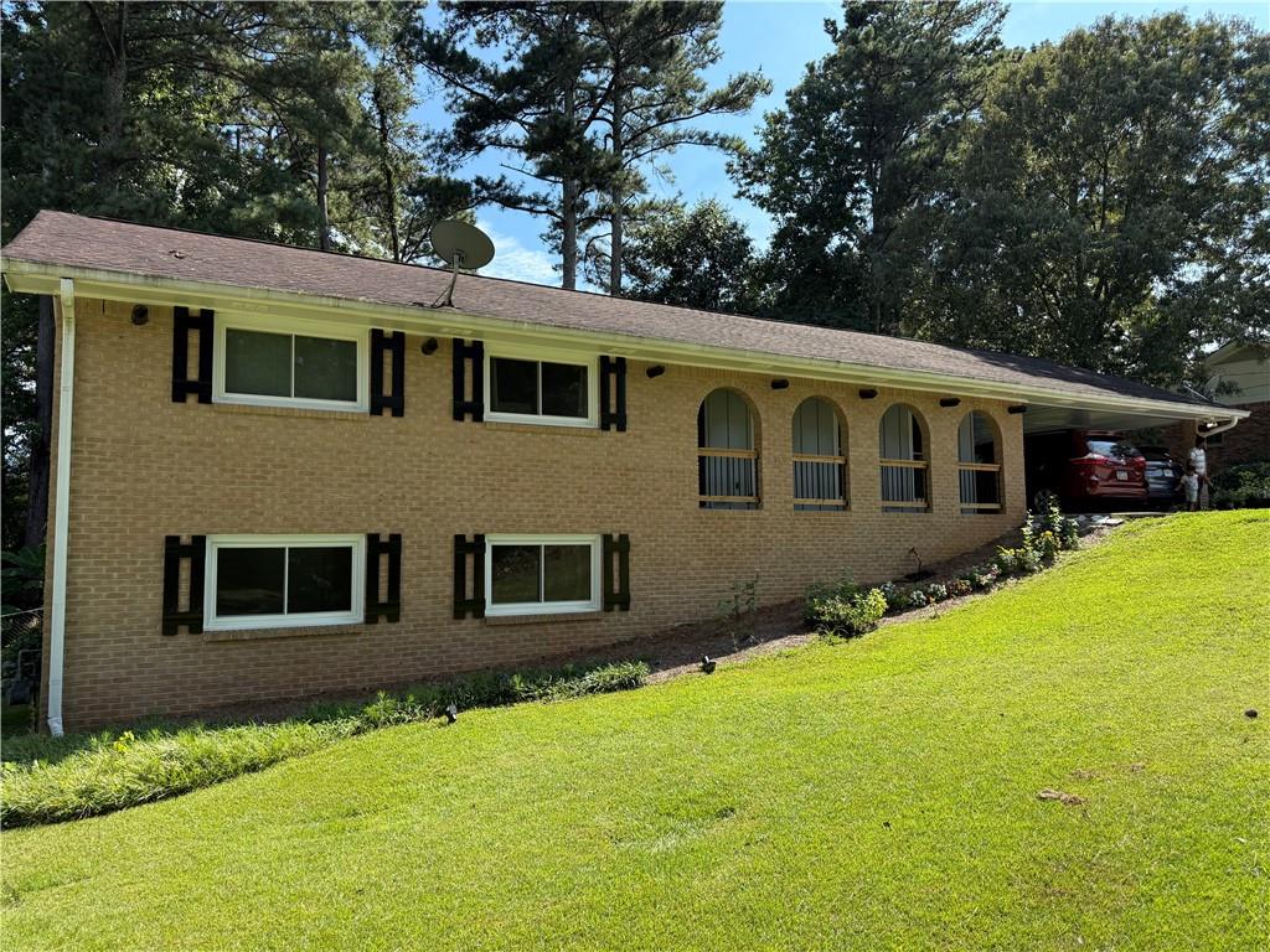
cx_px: 635
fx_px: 881
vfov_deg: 56.8
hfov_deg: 71.6
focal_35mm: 24
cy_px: 476
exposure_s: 1/2110
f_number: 1.78
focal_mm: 6.76
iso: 100
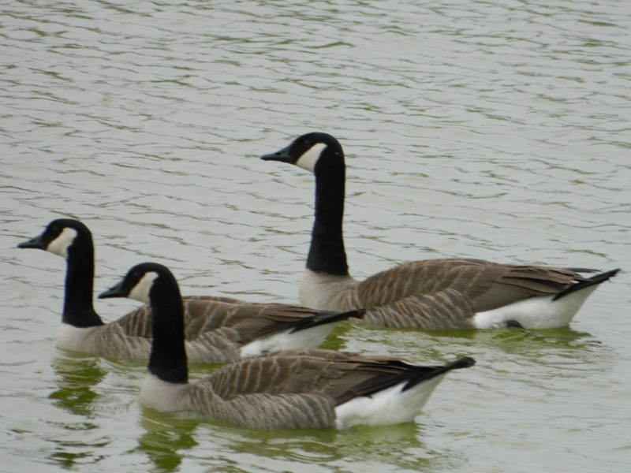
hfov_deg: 3.8
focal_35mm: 525
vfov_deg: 2.8
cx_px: 316
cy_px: 236
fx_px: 9570
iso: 180
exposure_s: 1/500
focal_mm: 94.5
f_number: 5.8
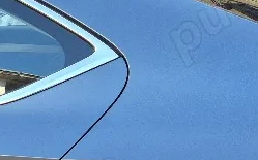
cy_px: 248
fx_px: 688
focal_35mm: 98
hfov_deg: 17.7
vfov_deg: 12.6
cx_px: -189
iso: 32
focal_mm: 5.4
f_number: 1.8
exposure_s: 1/182
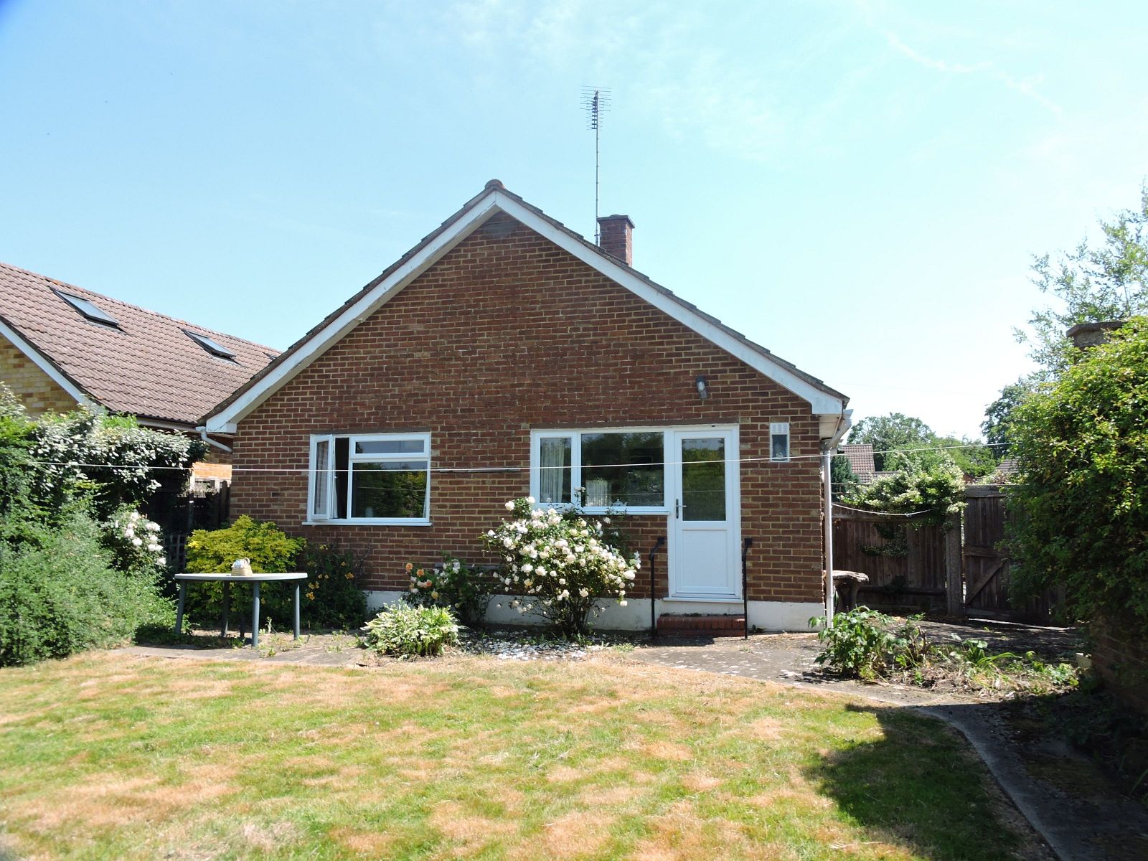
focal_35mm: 24
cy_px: 430
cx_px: 574
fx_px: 796
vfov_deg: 56.8
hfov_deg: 71.6
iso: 100
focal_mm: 4.3
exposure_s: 1/500
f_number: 3.3
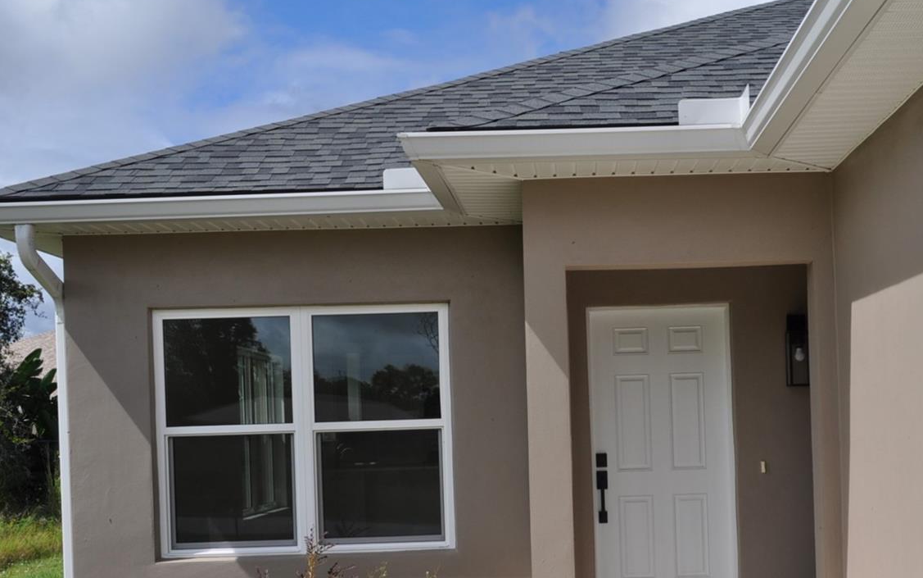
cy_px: 424
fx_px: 1308
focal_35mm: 52
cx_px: 602
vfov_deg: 24.6
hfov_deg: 38.5
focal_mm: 24
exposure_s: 1/500
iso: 200
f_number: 11
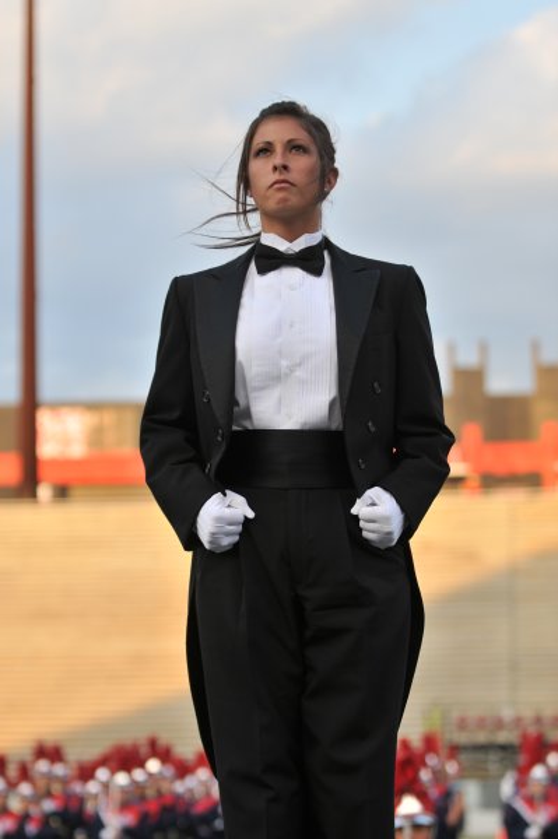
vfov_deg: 19.5
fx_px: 2445
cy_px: 420
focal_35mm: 105
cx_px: 279
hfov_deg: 13.0
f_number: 2.8
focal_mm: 70
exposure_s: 1/1000
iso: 200
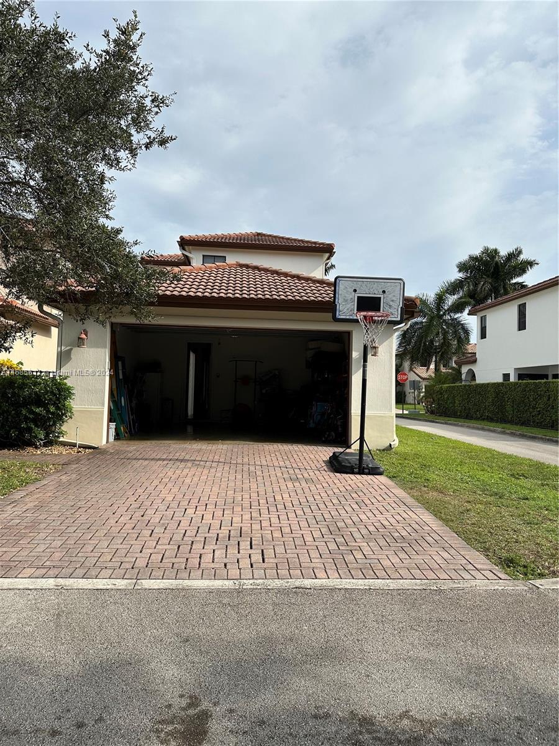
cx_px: 280
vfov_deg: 71.6
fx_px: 517
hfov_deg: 56.8
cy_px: 373
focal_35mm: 24
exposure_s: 1/6623
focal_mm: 6.86
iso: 80
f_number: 1.78
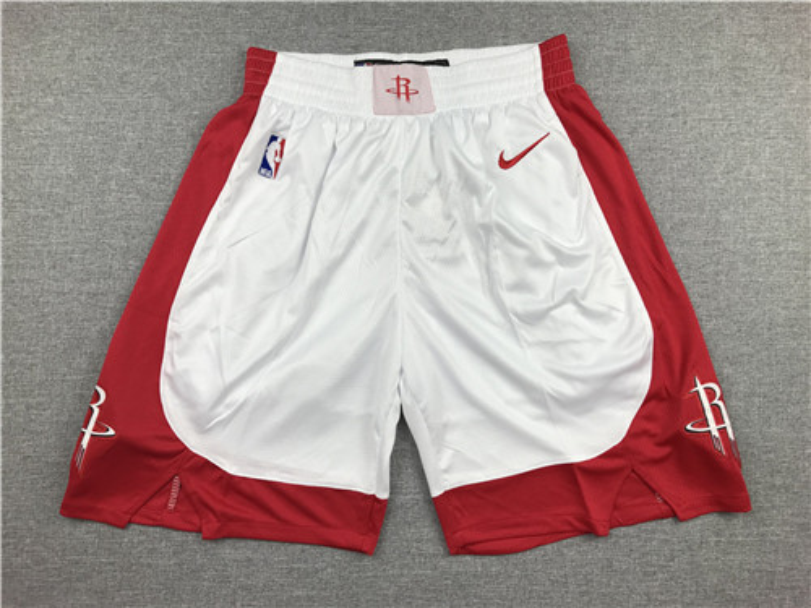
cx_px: 406
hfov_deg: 63.4
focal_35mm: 28
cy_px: 304
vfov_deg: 49.7
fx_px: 656
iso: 25
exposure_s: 1/100
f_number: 1.8
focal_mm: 3.99
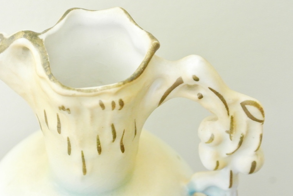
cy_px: 116
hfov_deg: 21.4
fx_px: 773
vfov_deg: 14.4
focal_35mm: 95
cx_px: 109
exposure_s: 1/25
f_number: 5.6
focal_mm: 26.7
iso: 3200
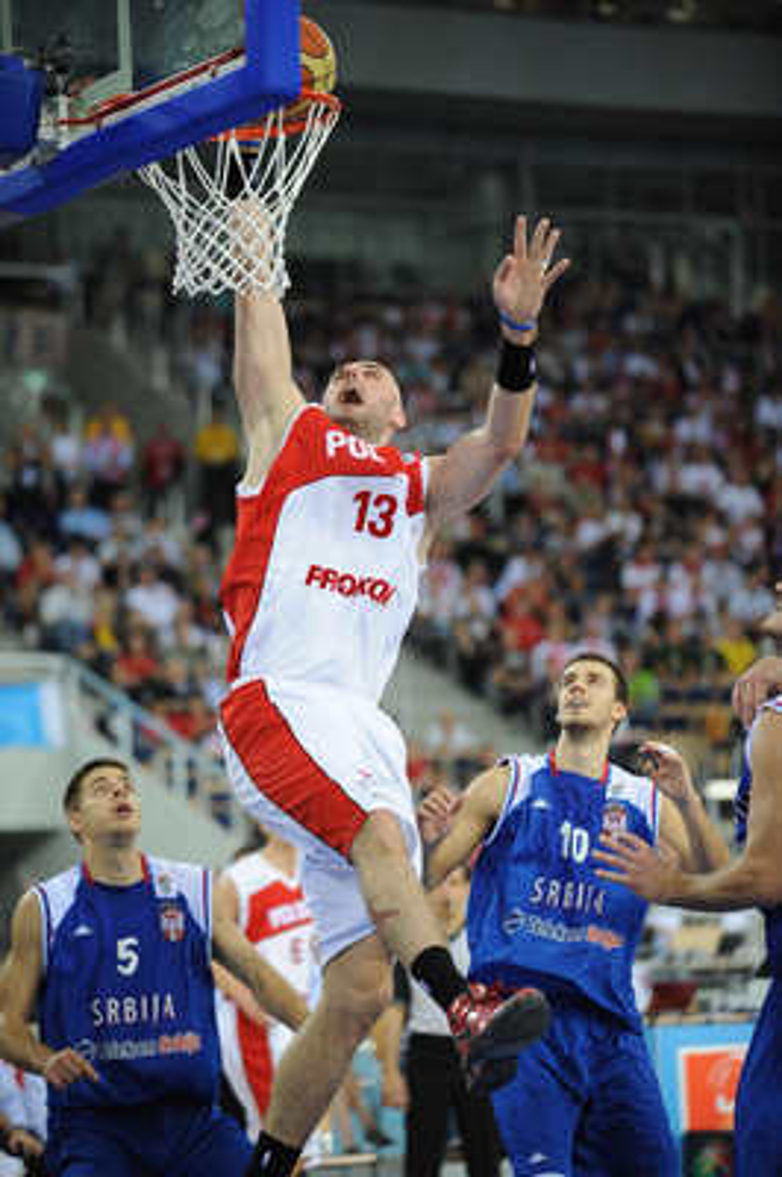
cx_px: 391
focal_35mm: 130
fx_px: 4243
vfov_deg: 15.8
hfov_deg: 10.5
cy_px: 588
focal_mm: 130
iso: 1250
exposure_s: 1/640
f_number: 2.8
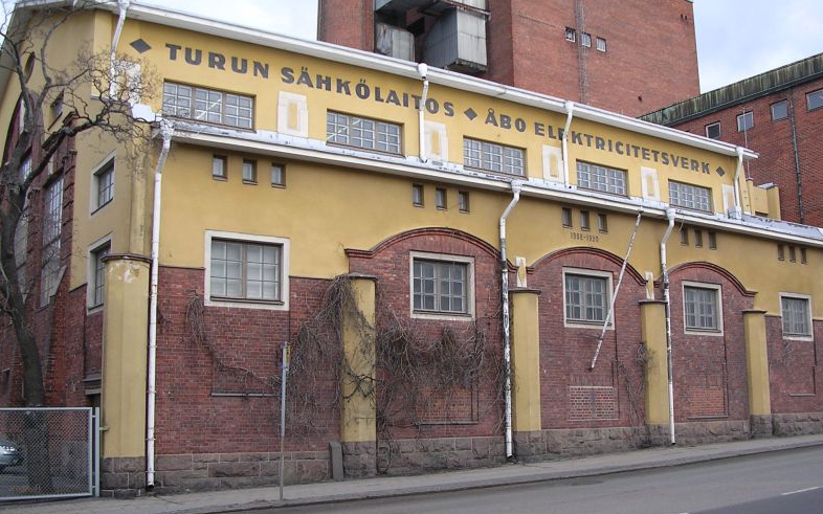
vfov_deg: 31.2
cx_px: 418
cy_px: 263
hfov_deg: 48.2
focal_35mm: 41
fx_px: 919
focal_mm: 5.8
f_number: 2.8
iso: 100
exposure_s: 1/536
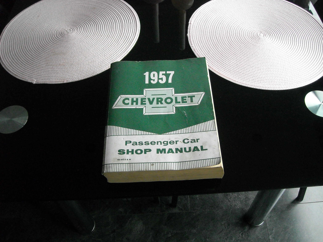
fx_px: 327
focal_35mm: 35
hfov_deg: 52.6
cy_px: 121
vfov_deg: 40.7
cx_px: 162
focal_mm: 5.7
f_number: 2.8
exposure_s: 1/125
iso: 436
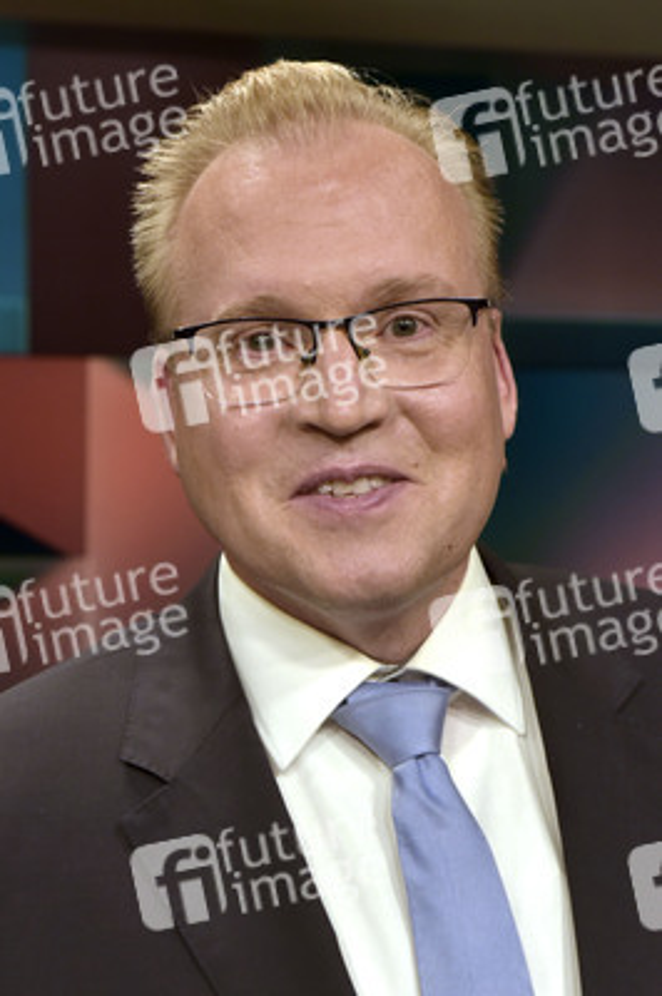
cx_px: 331
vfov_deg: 35.7
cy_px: 498
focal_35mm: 56
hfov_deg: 24.2
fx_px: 1547
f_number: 5.6
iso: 1250
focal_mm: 56
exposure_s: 1/160
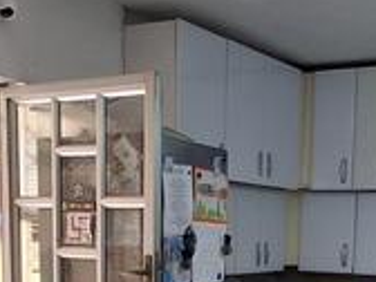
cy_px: 407
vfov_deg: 17.6
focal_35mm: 76
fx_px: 826
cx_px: 280
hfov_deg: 25.4
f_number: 2.2
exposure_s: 1/130
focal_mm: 1.64
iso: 40
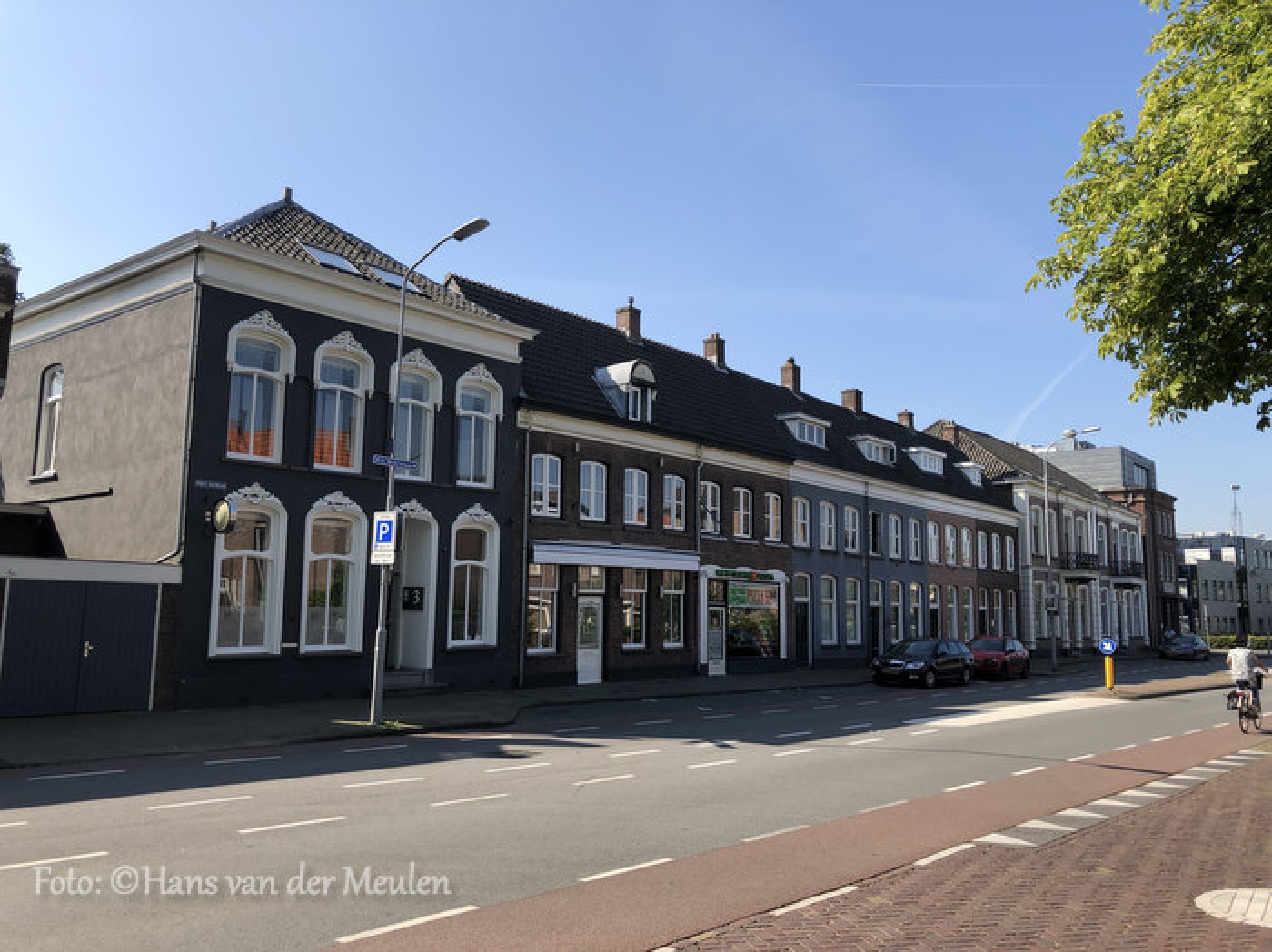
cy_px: 476
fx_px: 1028
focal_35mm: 28
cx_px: 636
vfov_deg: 49.7
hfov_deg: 63.5
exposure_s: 1/1312
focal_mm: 3.99
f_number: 1.8
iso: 20
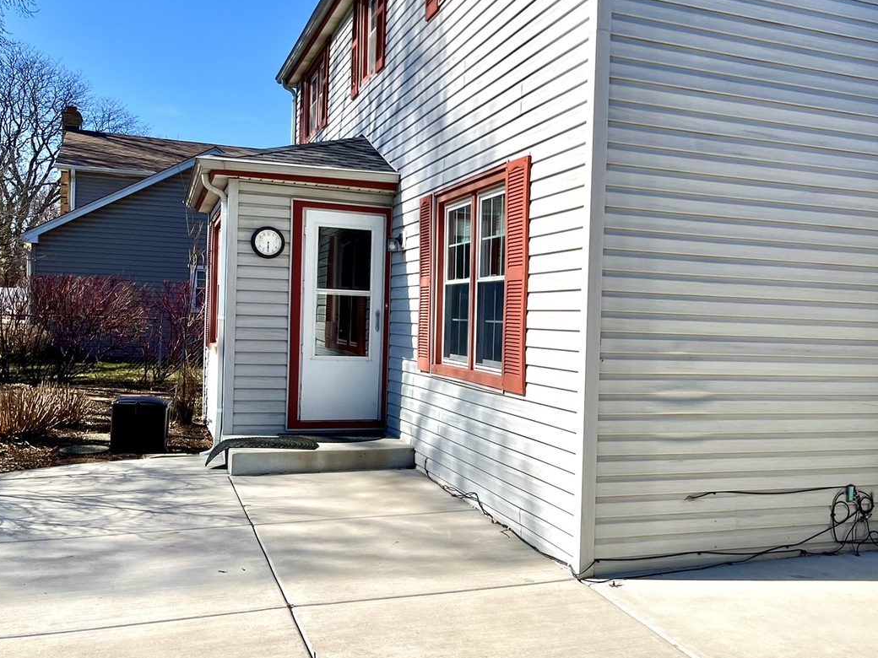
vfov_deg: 39.6
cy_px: 357
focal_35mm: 36
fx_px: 913
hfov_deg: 50.6
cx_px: 568
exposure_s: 1/5319
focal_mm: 5.1
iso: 50
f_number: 1.6
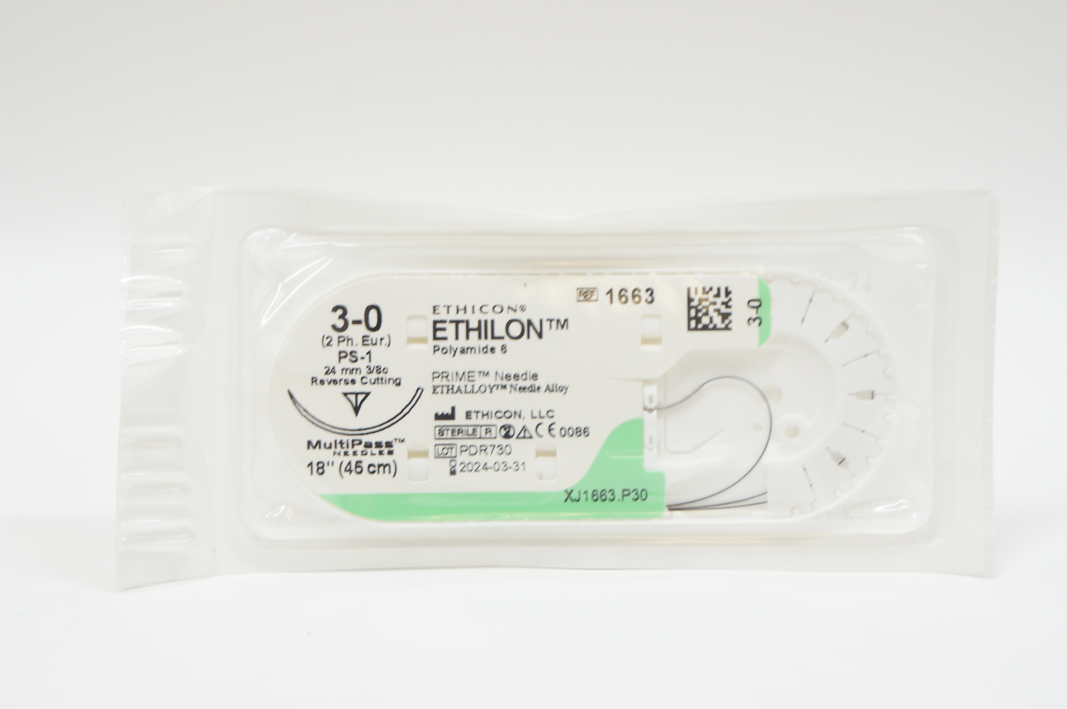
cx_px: 534
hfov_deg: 31.9
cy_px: 354
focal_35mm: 63
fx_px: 1865
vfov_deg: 21.5
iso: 400
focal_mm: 42
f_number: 7.1
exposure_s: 1/40
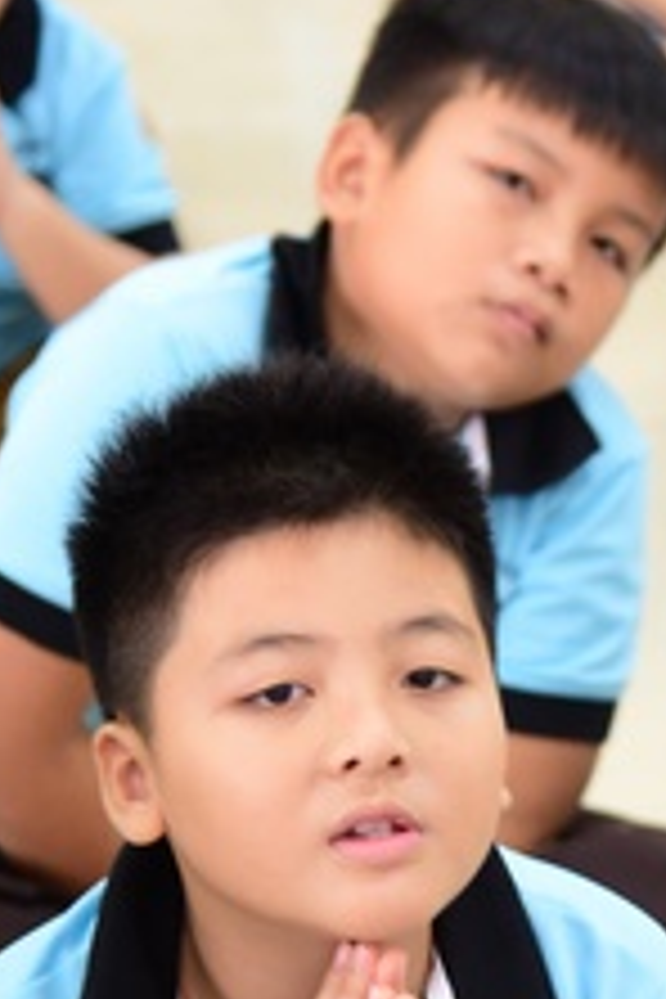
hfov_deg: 6.0
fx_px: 6327
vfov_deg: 9.0
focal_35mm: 228
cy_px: 788
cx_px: 500
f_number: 4
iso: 2000
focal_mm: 78
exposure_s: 1/50
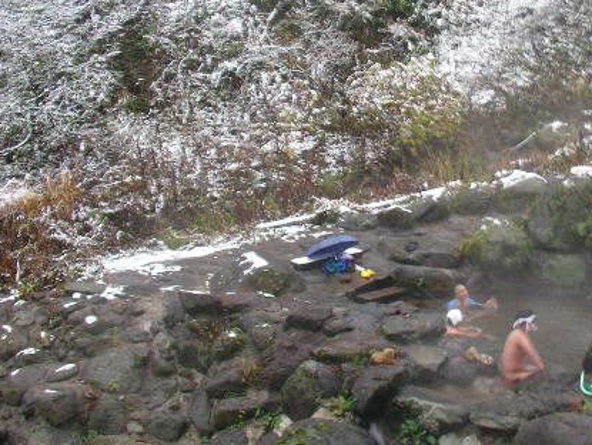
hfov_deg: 33.4
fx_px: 976
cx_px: 402
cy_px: 173
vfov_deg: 25.6
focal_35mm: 57
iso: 100
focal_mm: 5.7
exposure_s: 1/10
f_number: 2.8
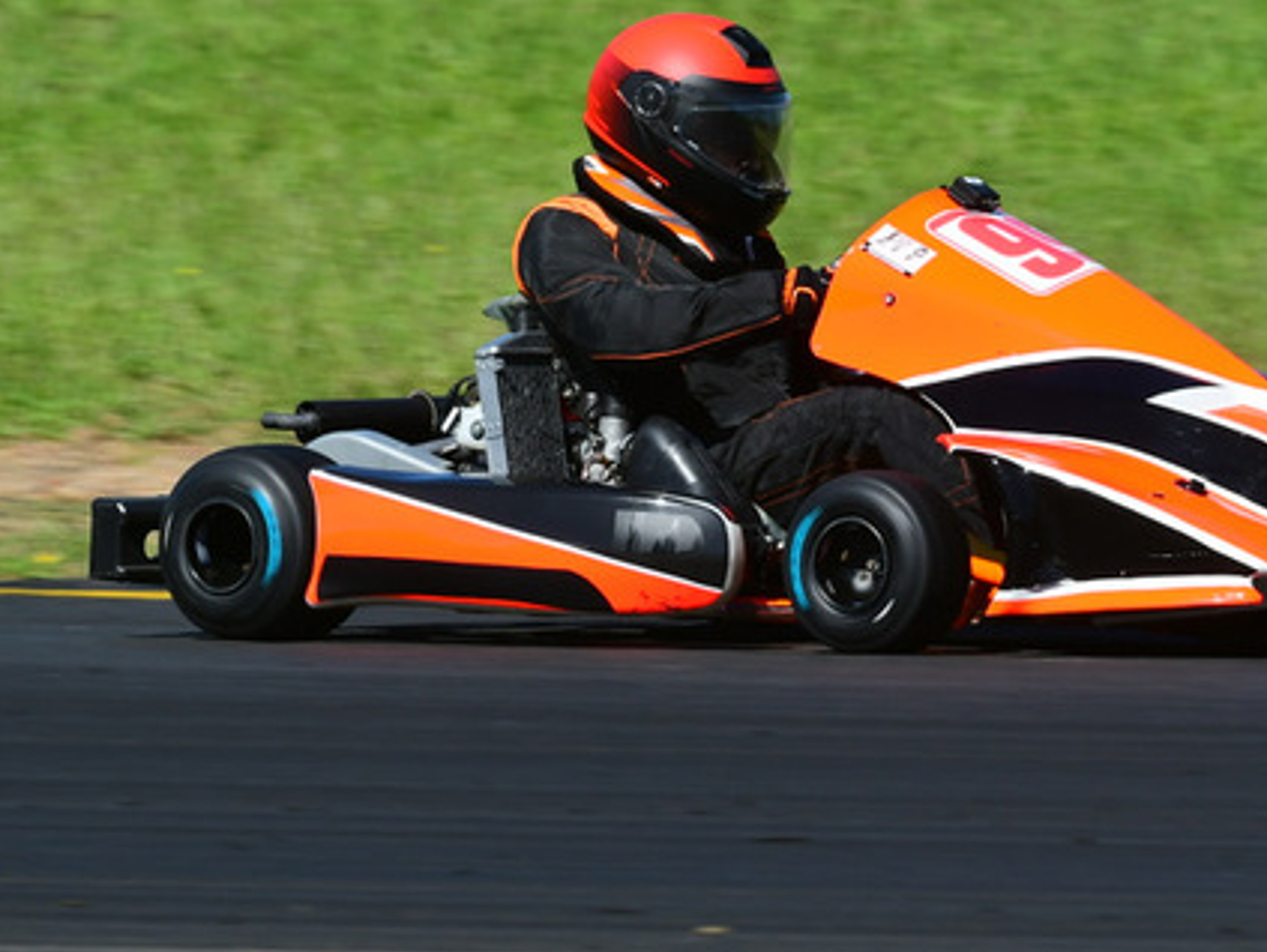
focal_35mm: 927
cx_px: 947
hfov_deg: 2.1
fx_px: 33959
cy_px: 216
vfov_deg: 1.6
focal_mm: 340
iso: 400
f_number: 11
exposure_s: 1/640
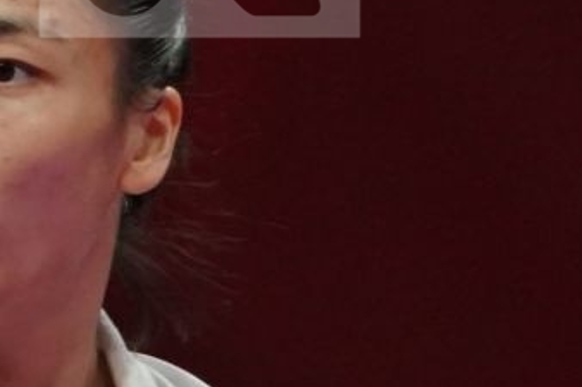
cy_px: 490
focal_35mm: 2177
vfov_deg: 0.6
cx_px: 200
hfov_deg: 0.9
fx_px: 35176
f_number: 4
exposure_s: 1/1000
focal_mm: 273
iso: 2500
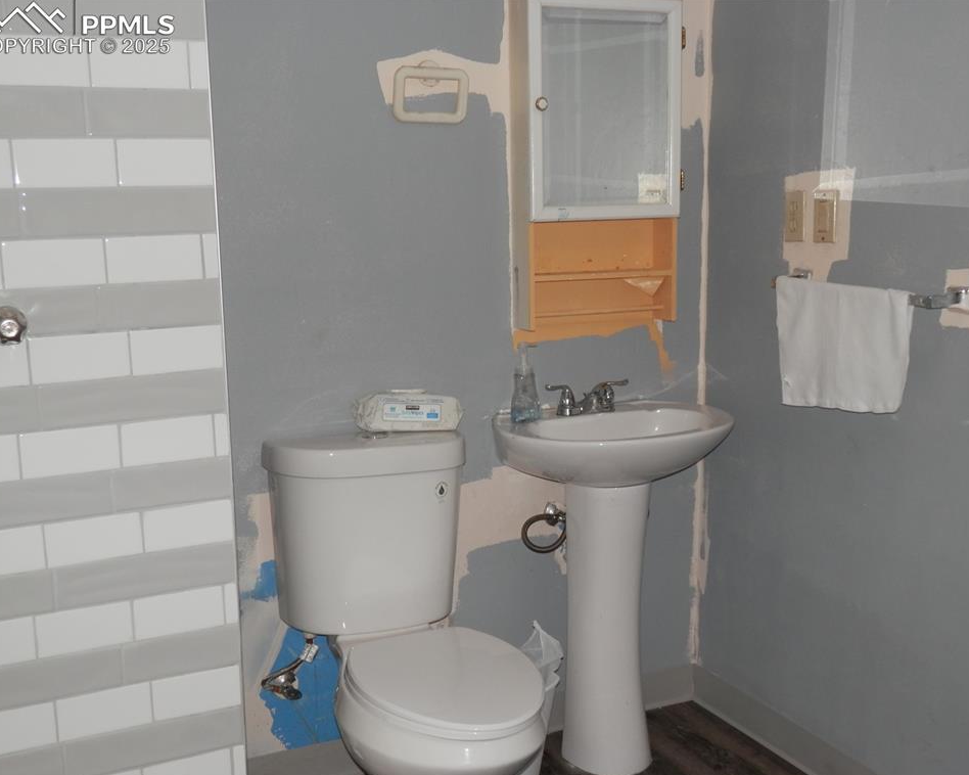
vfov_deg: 38.2
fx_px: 1118
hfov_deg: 46.8
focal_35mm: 39
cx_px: 493
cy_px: 389
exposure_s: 1/40
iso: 100
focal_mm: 6.6
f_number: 3.6
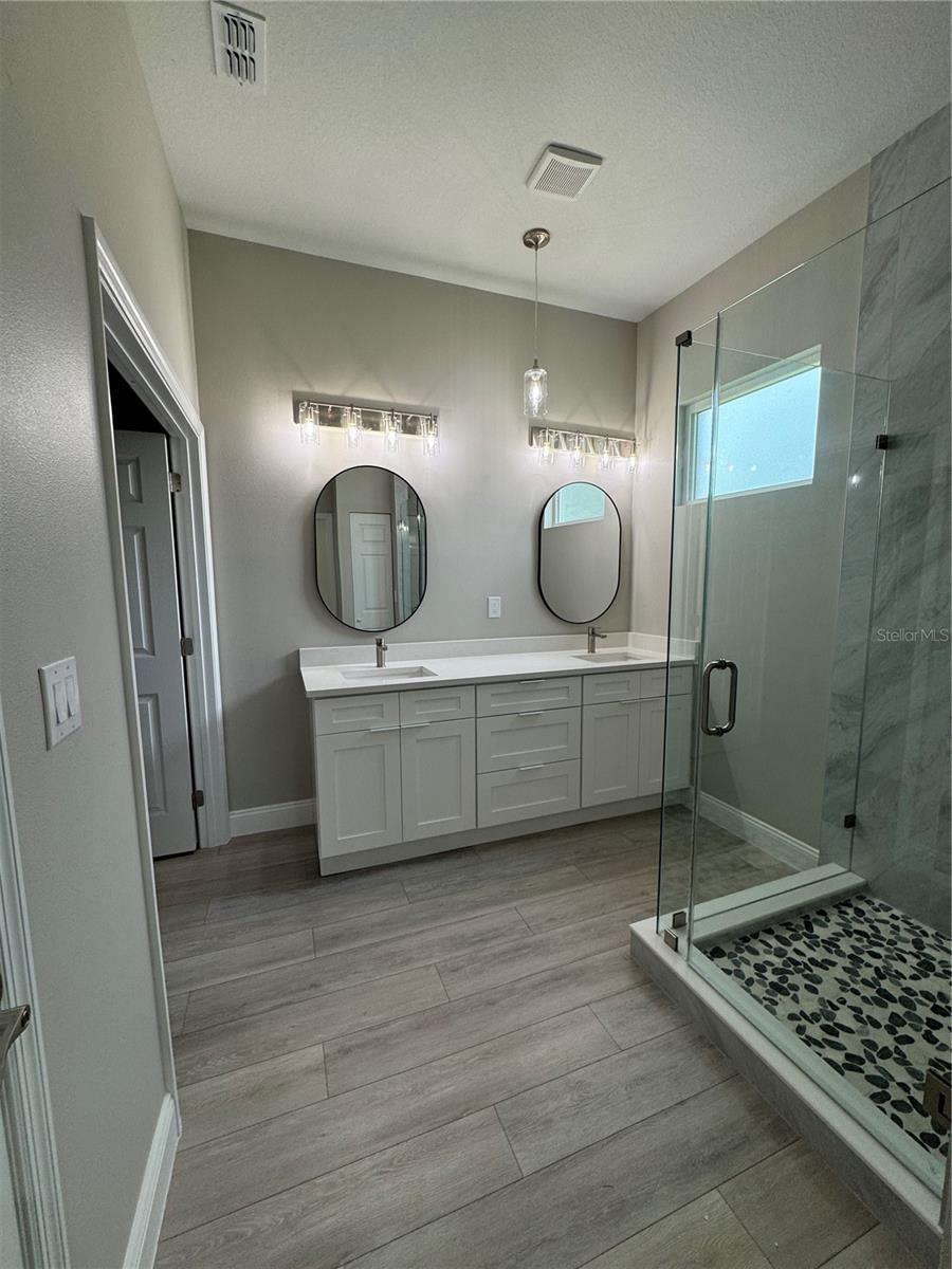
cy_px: 634
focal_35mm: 14
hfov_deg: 85.7
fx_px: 513
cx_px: 476
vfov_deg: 102.1
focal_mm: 2.22
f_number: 2.2
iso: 100
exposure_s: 1/120
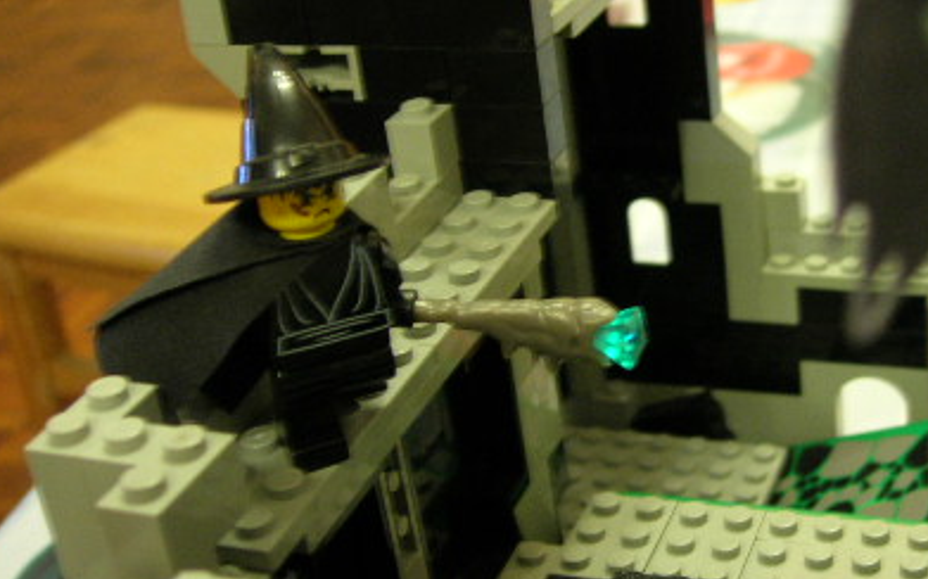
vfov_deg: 19.7
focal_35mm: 66
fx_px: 1668
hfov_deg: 30.4
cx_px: 729
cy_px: 301
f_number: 2.8
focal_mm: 7.8
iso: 114
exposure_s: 1/4.3
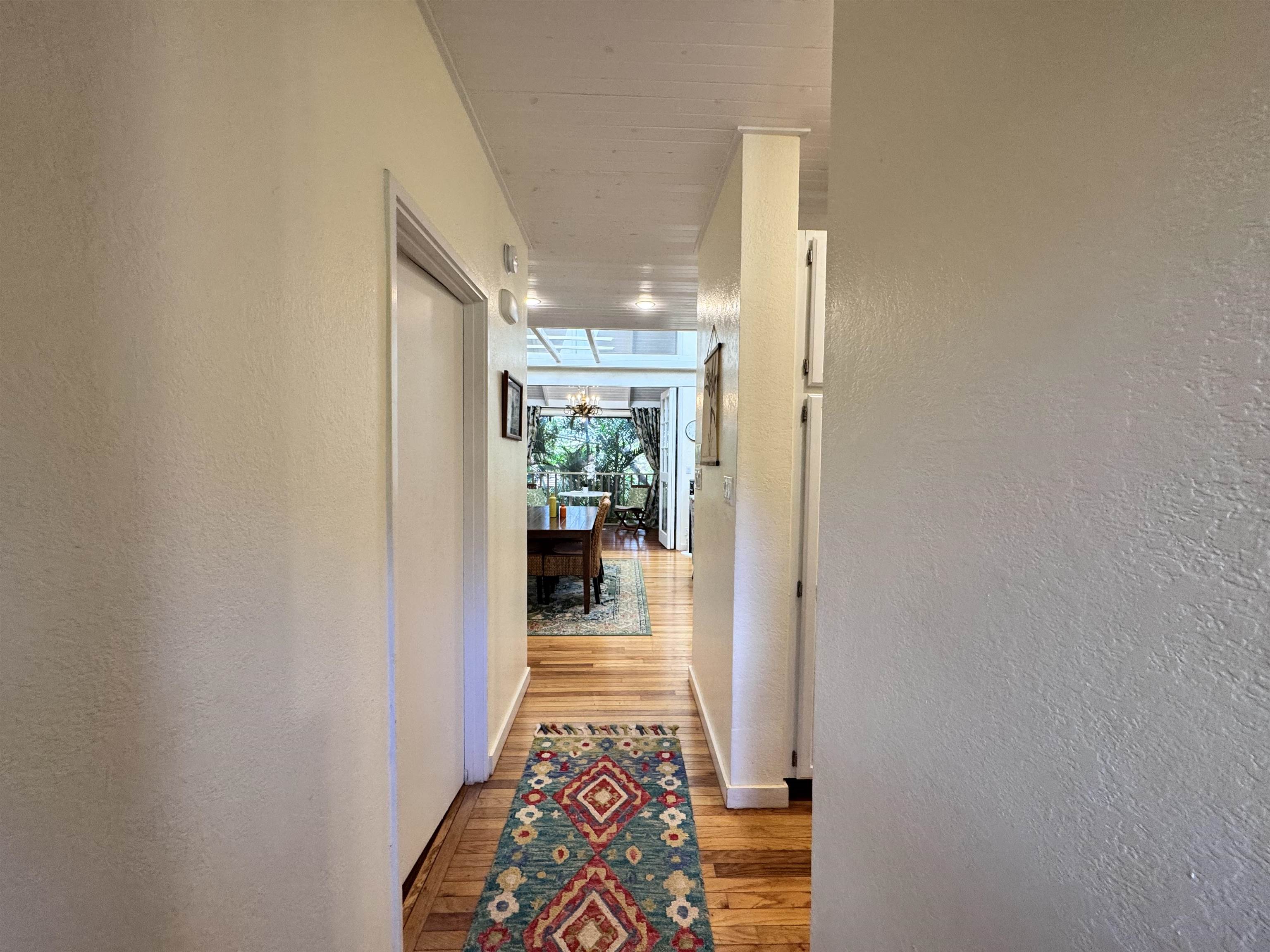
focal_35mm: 14
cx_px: 635
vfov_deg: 85.7
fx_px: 514
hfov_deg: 102.1
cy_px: 476
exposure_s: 1/120
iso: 160
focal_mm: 2.22
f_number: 2.2
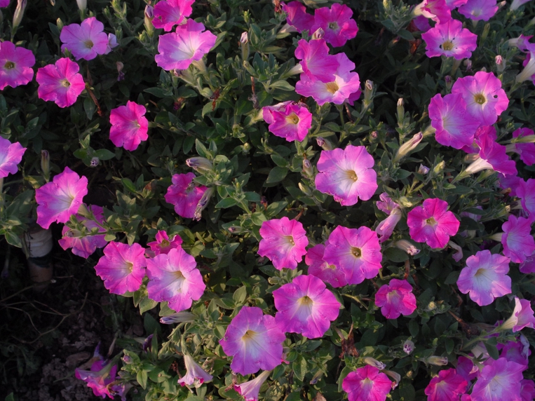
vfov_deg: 23.6
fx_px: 958
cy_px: 201
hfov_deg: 31.1
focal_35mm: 62
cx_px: 318
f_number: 6.3
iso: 400
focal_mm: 32
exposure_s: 1/160
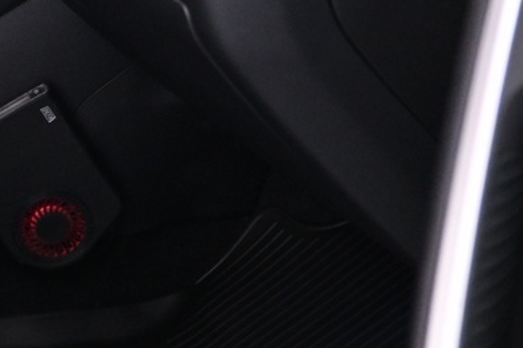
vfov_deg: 13.2
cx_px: -272
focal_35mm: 100
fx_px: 1452
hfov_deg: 18.1
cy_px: -98
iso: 1250
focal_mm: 16
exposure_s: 1/25
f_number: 3.5
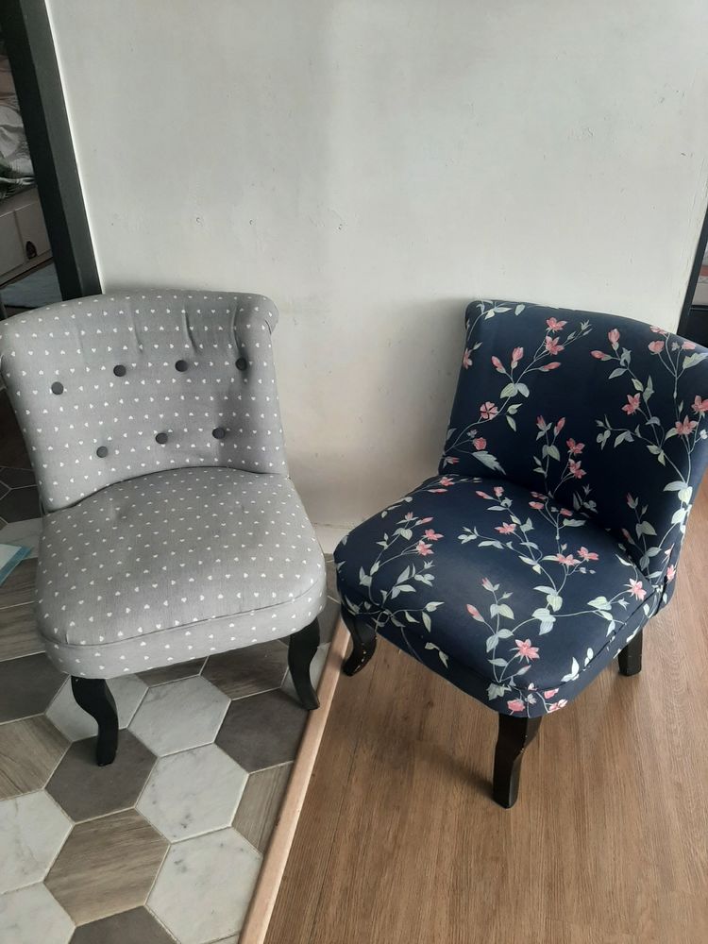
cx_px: 354
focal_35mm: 26
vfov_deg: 67.3
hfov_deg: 53.1
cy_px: 472
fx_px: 709
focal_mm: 3.93
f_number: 1.7
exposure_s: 1/50
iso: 64
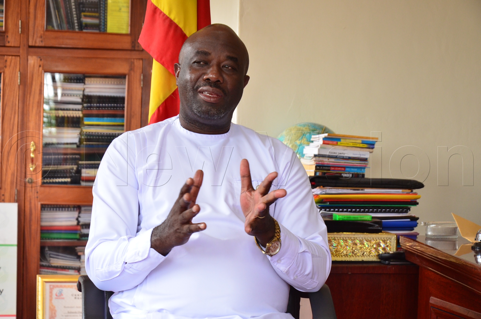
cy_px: 160
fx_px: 1160
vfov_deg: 15.6
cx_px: 240
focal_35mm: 87
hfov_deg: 23.4
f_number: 6.3
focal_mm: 58
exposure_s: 1/80
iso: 1000
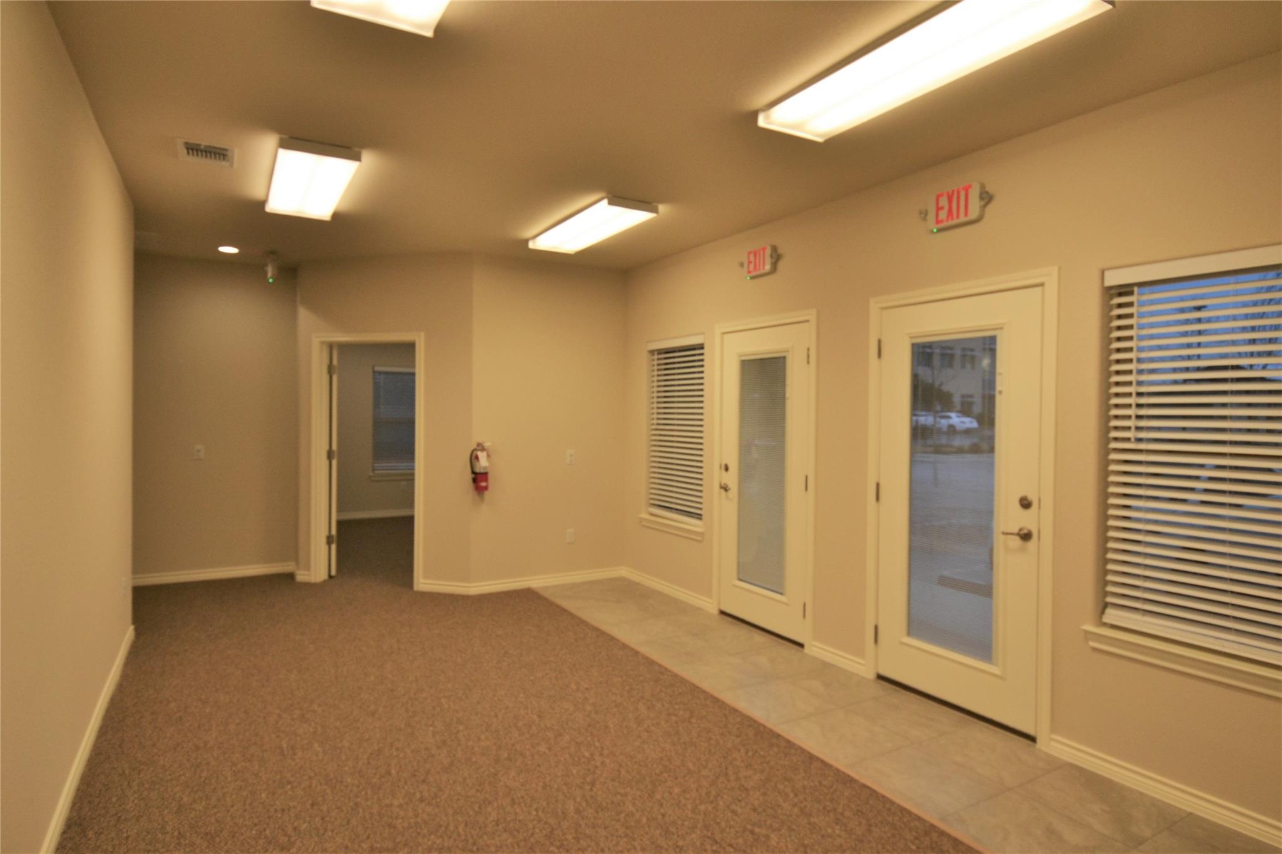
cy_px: 427
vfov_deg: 63.2
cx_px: 641
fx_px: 694
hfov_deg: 85.4
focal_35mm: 20
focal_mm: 13
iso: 360
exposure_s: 1/125
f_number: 5.6
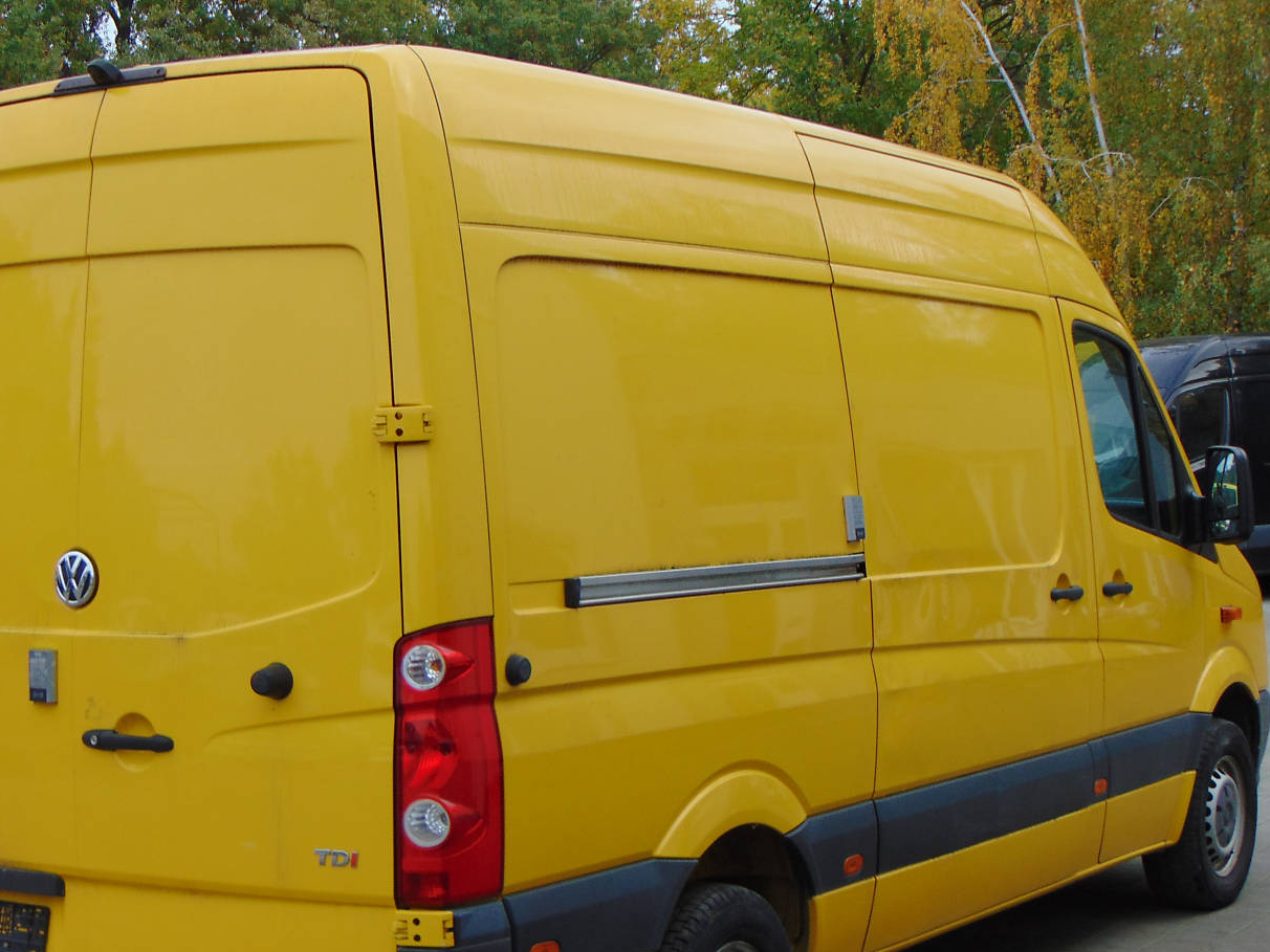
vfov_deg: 22.2
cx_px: 512
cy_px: 578
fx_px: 2421
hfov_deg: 29.3
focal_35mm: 66
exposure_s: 1/160
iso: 80
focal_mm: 9
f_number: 3.5
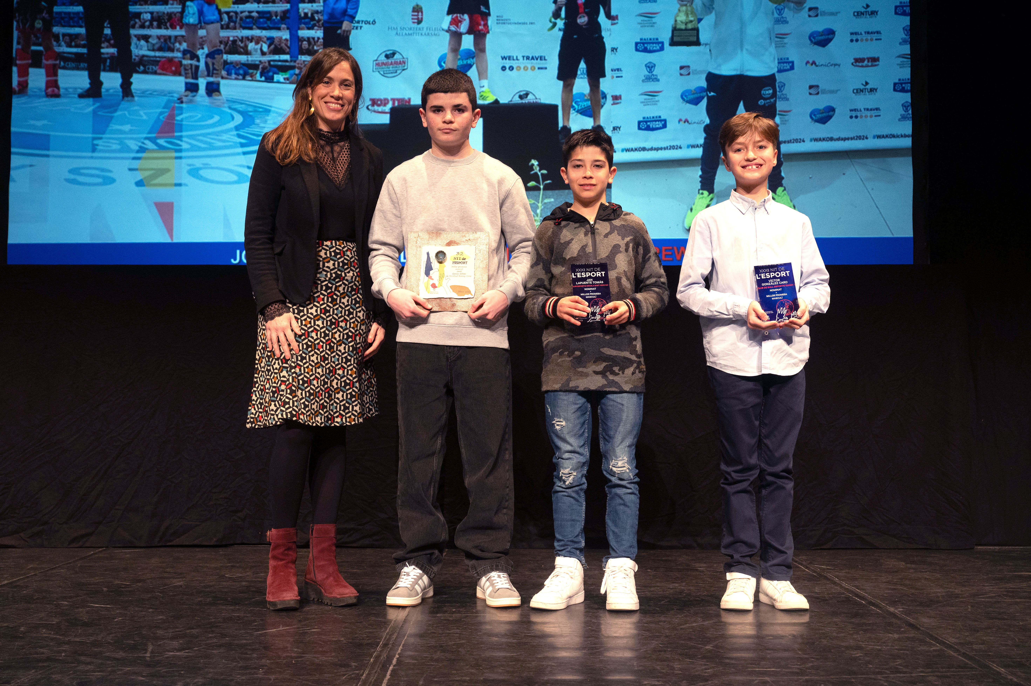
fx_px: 1202
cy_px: 343
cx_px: 516
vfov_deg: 31.9
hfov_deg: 46.4
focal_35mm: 42
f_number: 5.6
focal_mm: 42
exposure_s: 1/125
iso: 3200
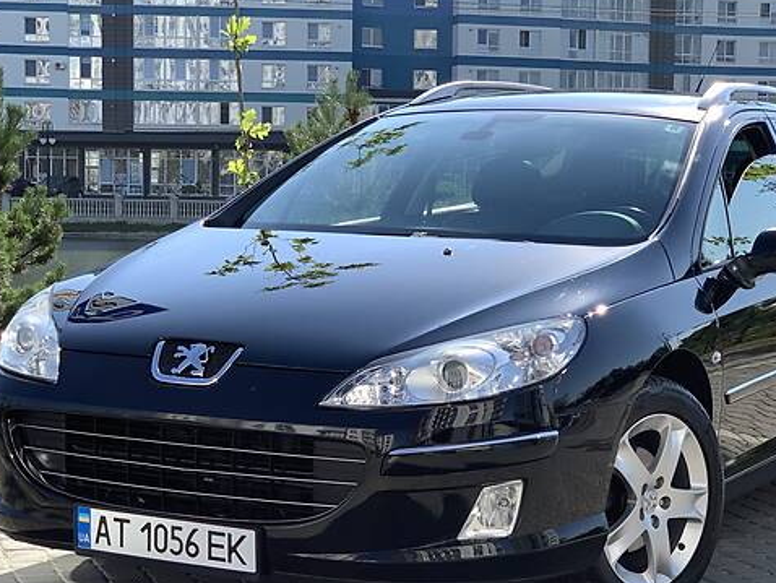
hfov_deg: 22.5
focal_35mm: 87
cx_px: 443
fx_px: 1951
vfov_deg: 17.0
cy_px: 361
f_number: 2.4
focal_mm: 6
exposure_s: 1/564
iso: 16
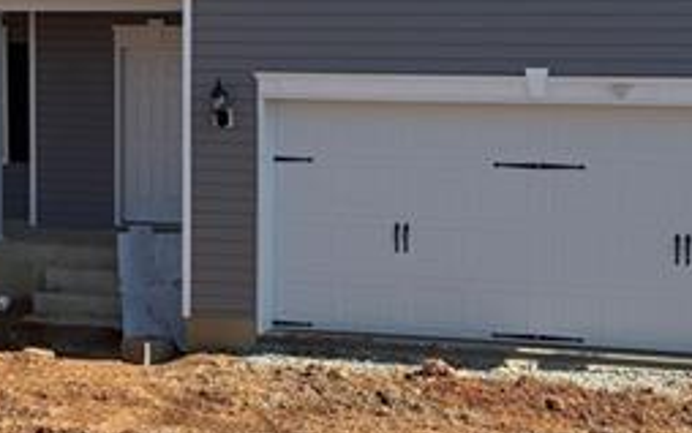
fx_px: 1453
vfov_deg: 16.9
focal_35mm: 77
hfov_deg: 26.8
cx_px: 351
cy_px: 103
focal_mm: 6.86
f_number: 1.78
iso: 80
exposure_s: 1/3096
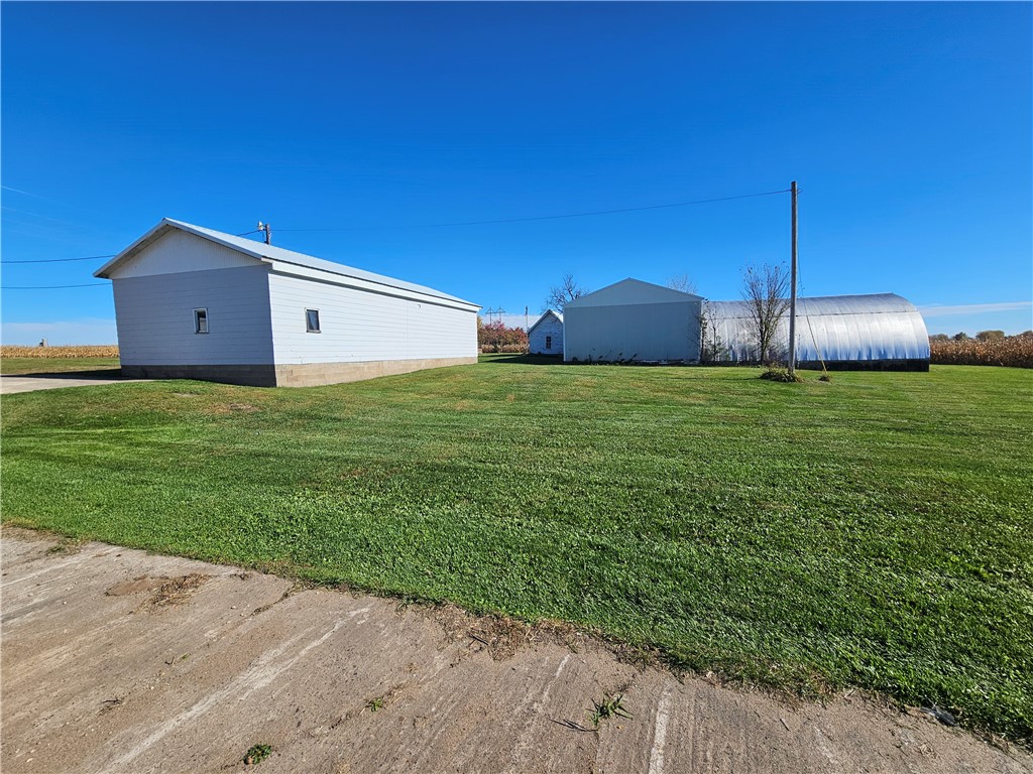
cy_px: 387
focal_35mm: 13
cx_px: 516
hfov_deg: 106.2
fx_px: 388
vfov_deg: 89.9
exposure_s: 1/3246
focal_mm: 2.2
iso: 50
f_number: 2.2
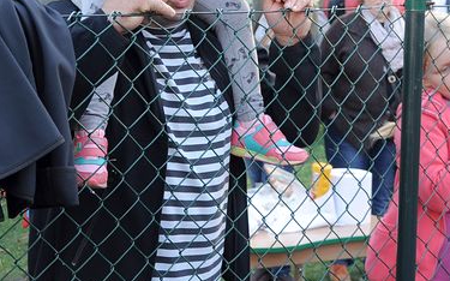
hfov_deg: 23.1
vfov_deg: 14.3
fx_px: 1103
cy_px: 21
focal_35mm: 90
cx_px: 220
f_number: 5
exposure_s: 1/100
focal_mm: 26
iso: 320
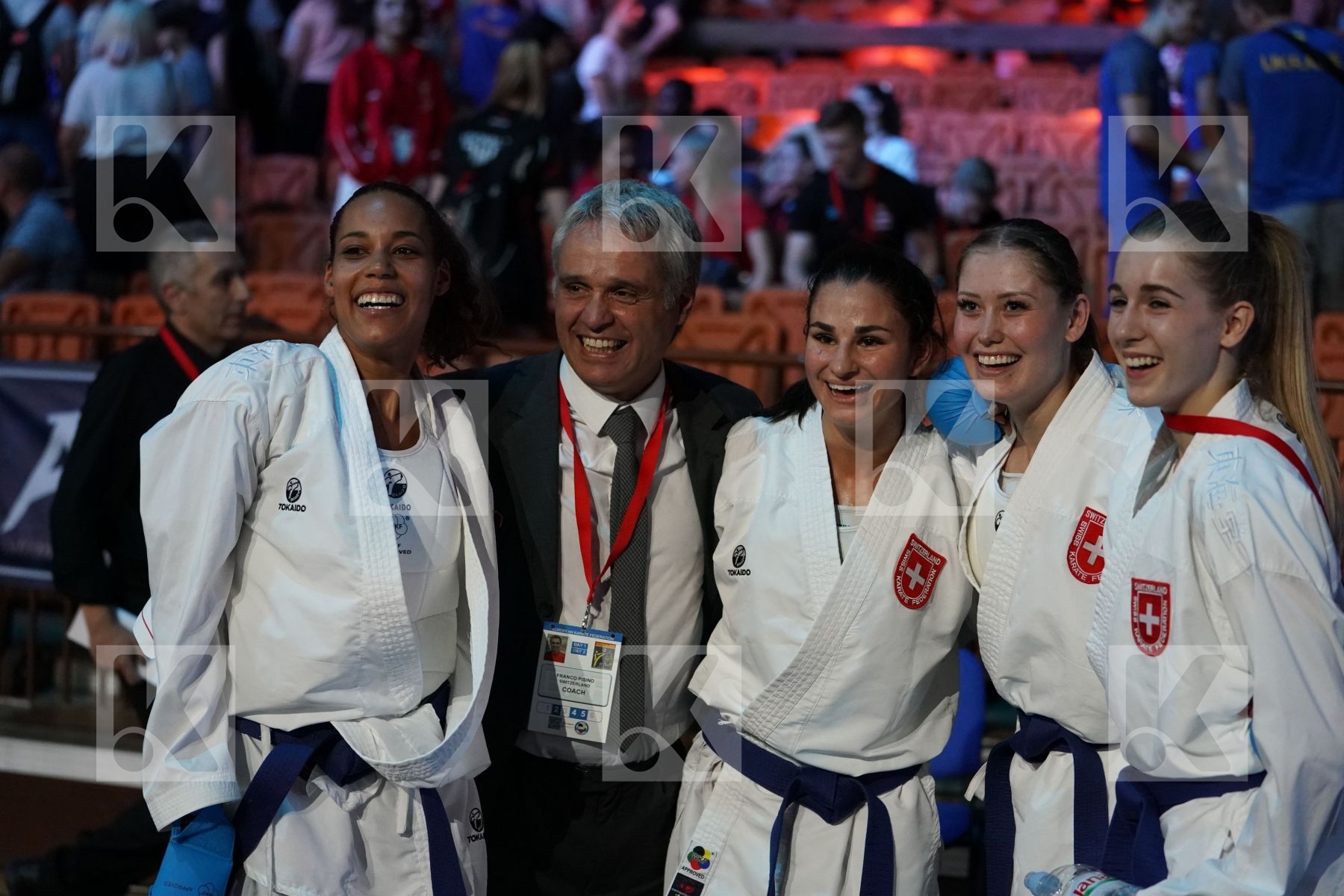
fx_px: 2613
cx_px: 672
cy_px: 448
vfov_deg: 19.5
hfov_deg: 28.8
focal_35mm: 70
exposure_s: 1/400
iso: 5000
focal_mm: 70
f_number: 2.8
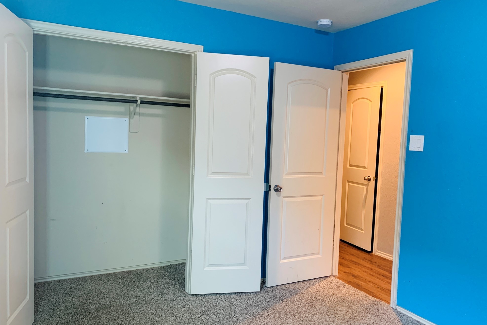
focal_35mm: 28
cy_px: 167
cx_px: 241
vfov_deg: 46.4
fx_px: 379
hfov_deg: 65.5
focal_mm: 4.25
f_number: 1.8
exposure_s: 1/60
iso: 400
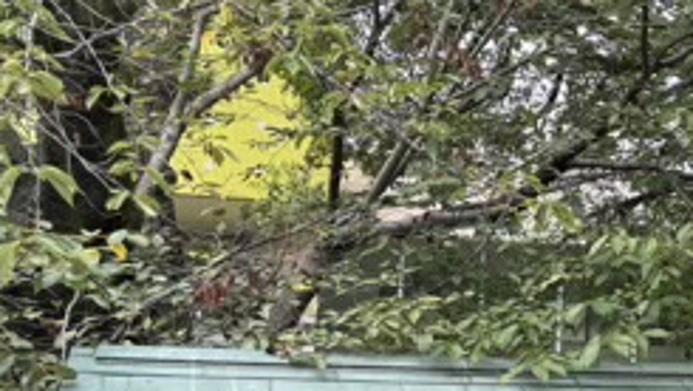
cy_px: 225
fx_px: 1489
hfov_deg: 22.8
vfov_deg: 14.9
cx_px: 942
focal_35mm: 81
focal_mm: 5.96
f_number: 1.6
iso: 50
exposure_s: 1/336
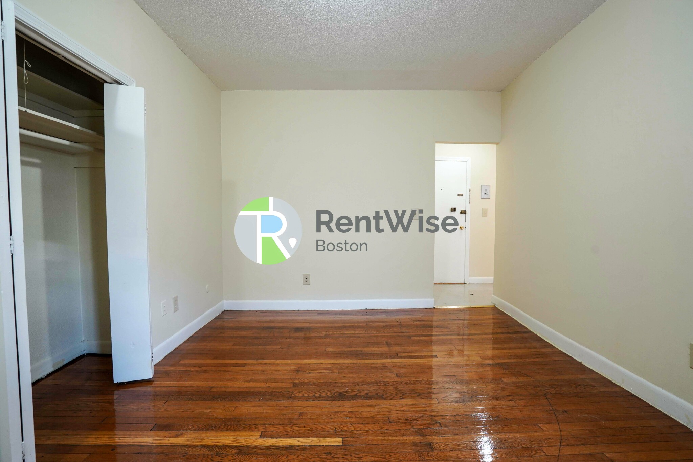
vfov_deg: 73.8
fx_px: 308
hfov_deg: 96.7
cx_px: 346
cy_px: 231
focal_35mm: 16
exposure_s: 1/30
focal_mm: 16
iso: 1250
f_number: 6.3
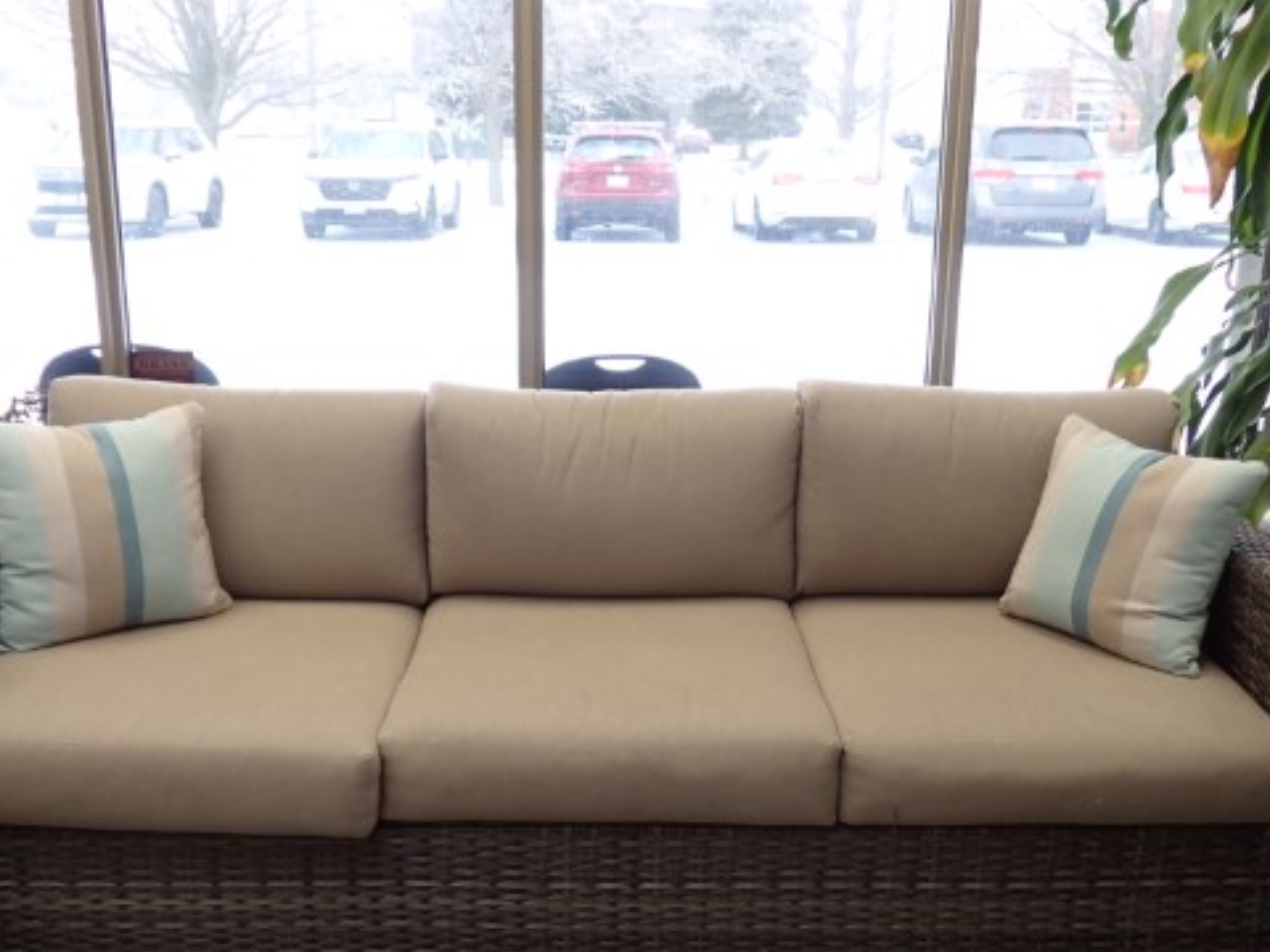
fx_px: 1468
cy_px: 561
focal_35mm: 40
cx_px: 635
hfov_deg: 46.8
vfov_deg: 35.9
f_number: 2.3
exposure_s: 1/60
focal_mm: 5.4
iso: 160
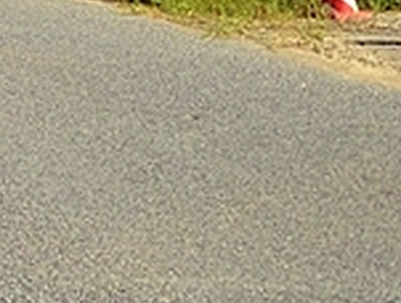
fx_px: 1719
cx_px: -443
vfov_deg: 9.5
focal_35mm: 148
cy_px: -287
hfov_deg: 11.7
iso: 64
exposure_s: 1/1905
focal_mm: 4.28
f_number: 2.4
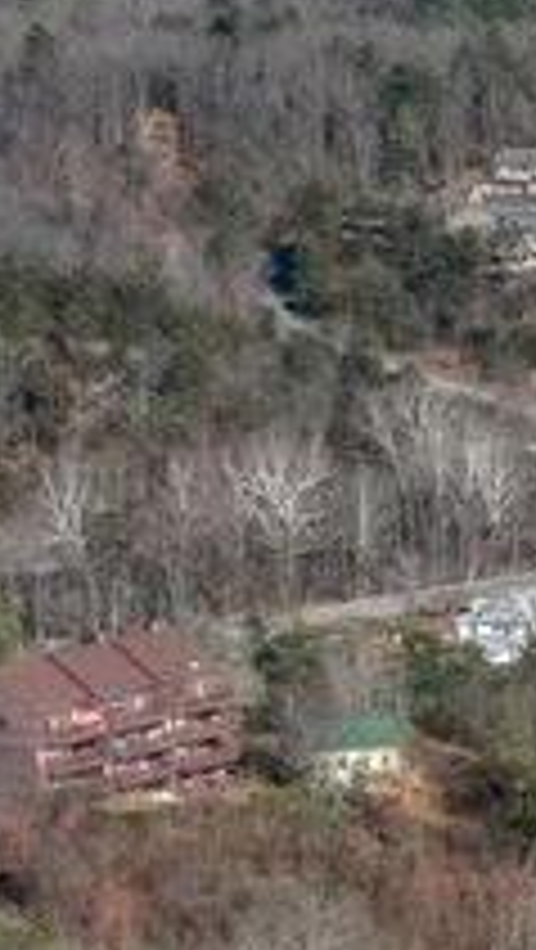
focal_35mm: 200
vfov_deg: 10.6
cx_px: 1856
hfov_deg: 5.5
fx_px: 5043
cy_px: 1045
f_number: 8
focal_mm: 10.3
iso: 800
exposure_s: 1/1600
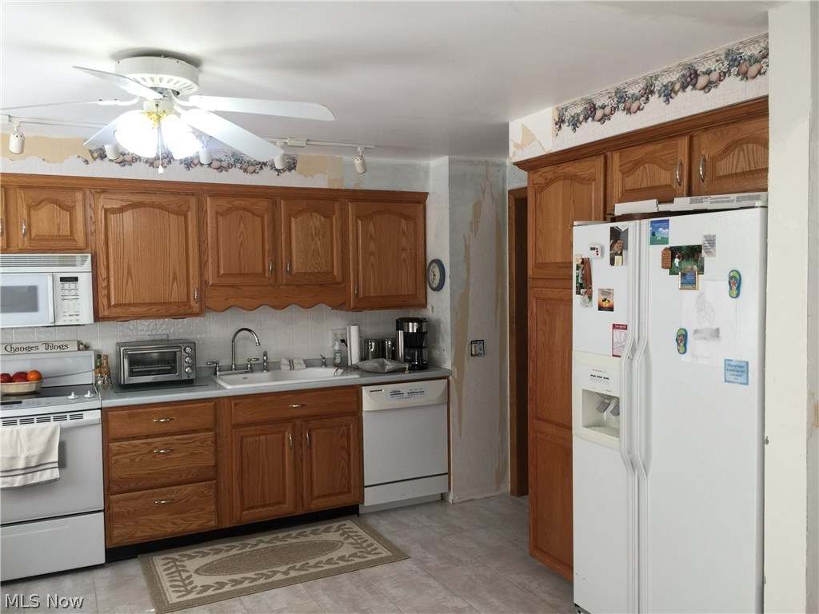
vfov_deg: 48.2
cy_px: 307
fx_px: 686
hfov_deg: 61.7
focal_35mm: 29
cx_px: 410
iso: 32
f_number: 2.2
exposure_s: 1/40
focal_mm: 4.15
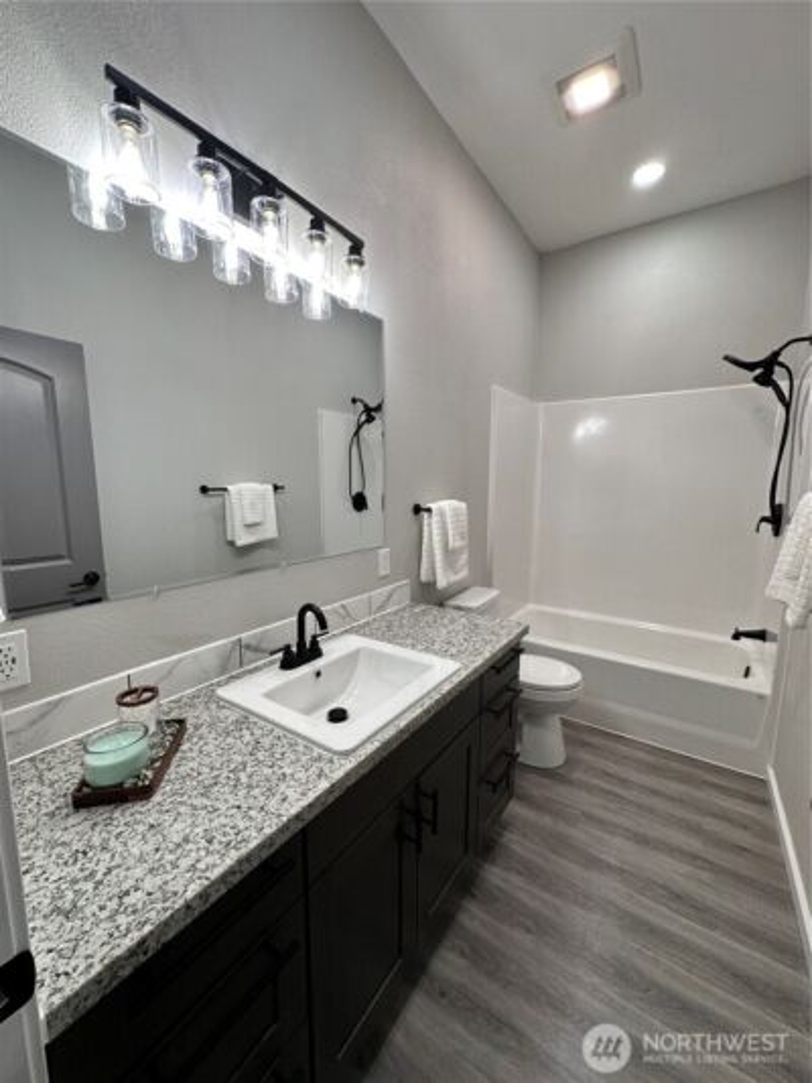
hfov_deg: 85.7
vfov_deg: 102.1
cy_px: 542
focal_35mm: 14
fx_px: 438
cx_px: 406
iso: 100
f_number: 2.2
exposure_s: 1/120
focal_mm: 2.22
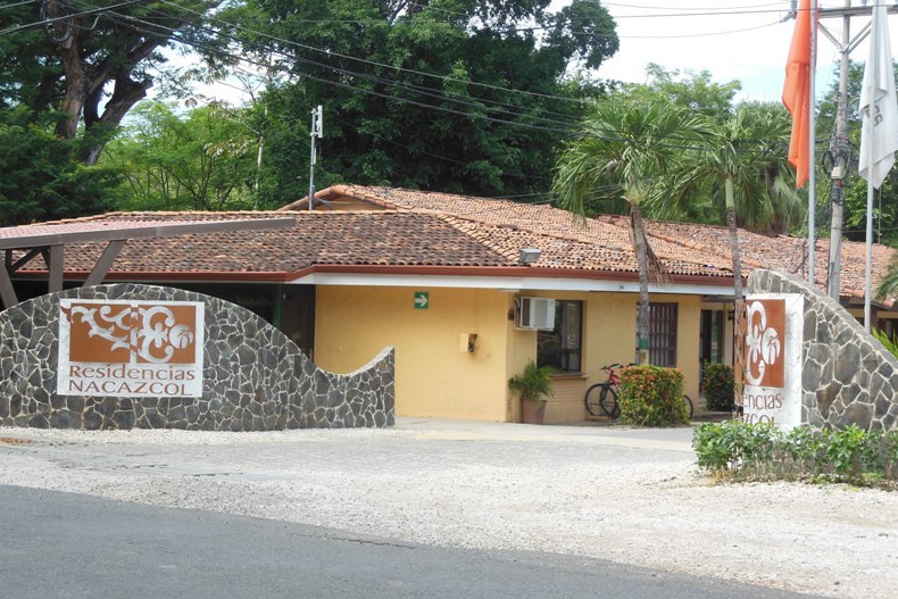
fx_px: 1996
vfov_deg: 17.1
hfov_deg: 25.4
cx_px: 448
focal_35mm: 80
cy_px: 277
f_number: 4.4
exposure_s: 1/320
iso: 125
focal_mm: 13.6
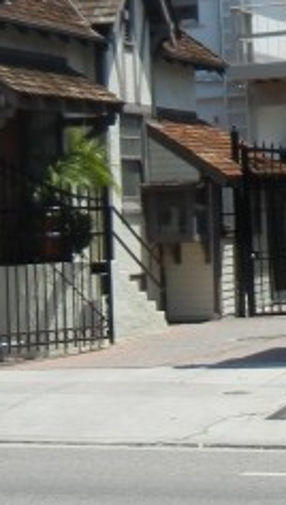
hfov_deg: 8.6
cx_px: 333
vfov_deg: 14.9
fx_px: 1894
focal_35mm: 141
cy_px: -19
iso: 160
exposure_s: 1/374
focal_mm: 5.4
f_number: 7
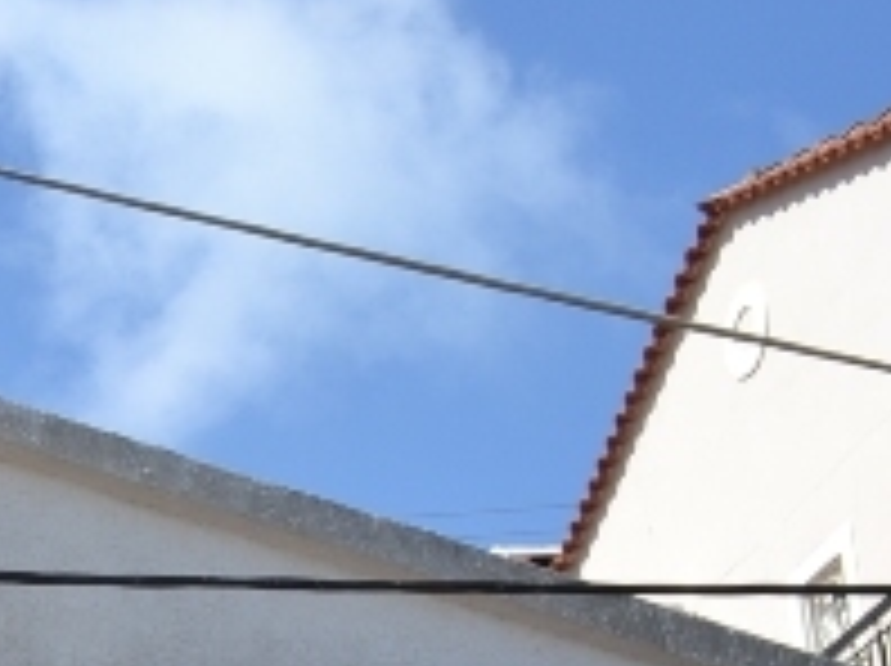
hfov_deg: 16.1
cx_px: -675
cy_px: 1159
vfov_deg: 12.9
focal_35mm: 105
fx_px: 2699
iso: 100
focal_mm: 18
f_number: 7.1
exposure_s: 1/200
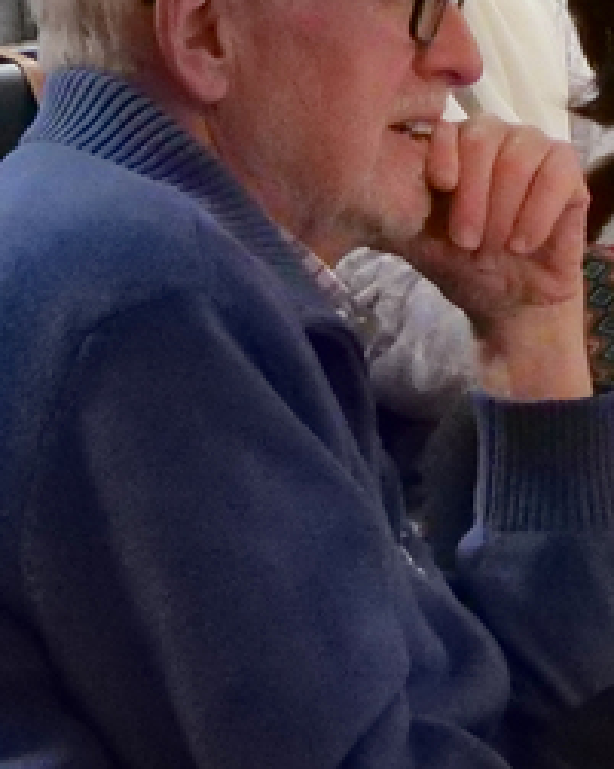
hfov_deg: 5.7
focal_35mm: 273
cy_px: -531
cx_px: 309
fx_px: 6212
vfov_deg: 6.9
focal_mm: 22
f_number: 4.2
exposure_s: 1/60
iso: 3200
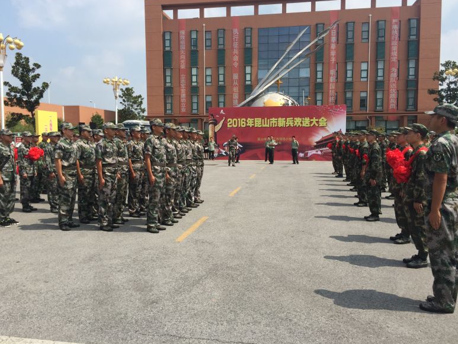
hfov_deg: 60.0
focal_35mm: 30
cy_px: 176
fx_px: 397
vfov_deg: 46.8
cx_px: 228
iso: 32
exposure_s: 1/2475
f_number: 2.2
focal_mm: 4.15
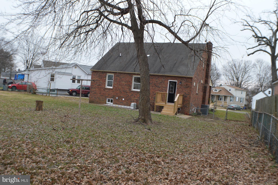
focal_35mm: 39
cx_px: 139
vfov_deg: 34.1
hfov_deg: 49.6
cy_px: 92
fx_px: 301
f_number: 5.6
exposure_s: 1/125
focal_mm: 26
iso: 320
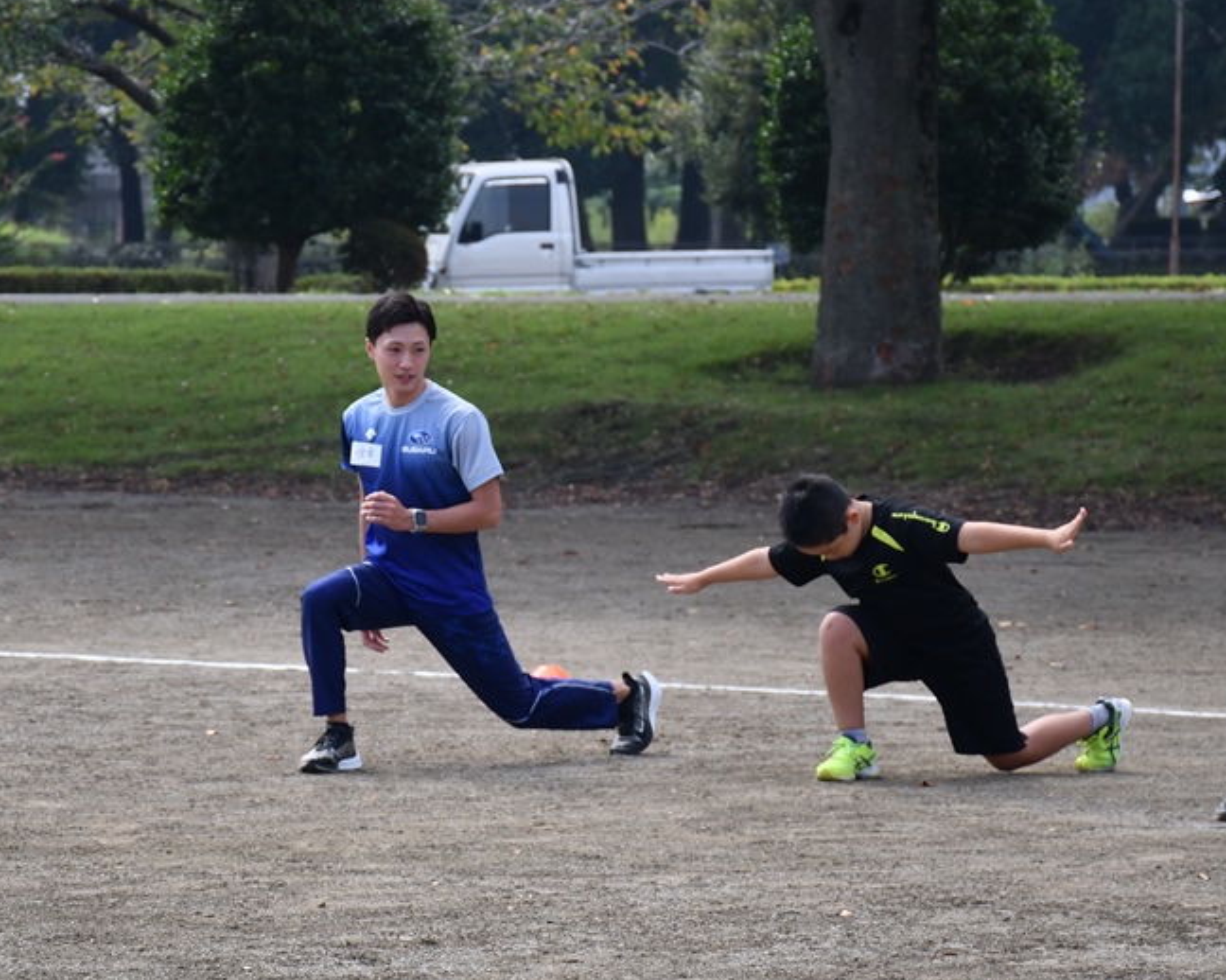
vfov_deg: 11.1
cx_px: 651
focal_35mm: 139
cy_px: 499
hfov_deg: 13.9
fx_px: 5042
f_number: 5.3
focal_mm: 80
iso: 400
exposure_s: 1/1250
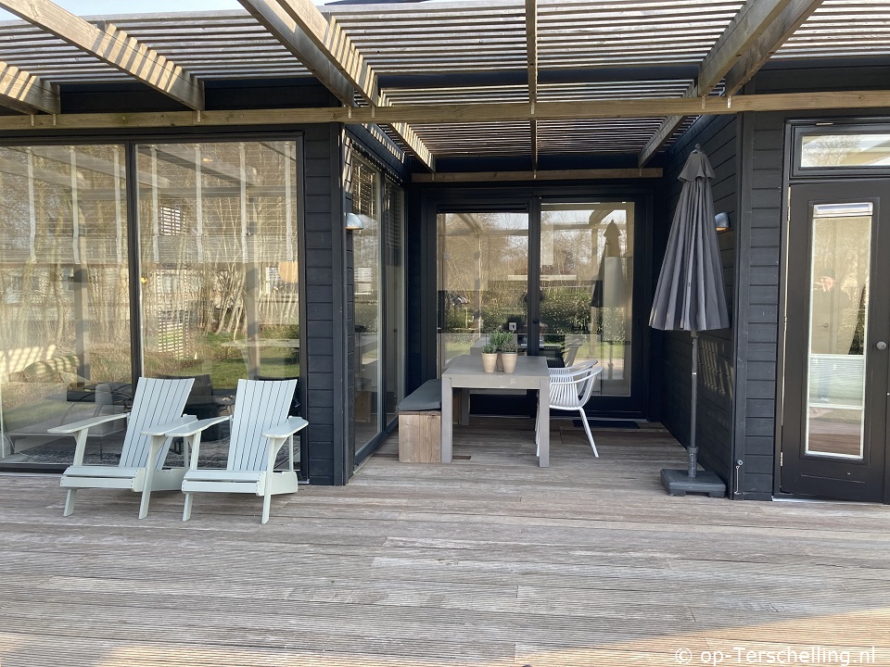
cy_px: 334
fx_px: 720
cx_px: 445
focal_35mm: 28
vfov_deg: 49.7
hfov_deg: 63.4
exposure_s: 1/160
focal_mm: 3.99
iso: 20
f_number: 1.8
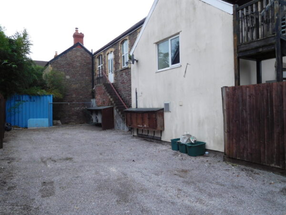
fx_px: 207
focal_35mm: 25
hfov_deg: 69.4
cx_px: 143
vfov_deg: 54.9
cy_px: 108
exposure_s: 1/40
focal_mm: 4.5
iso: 125
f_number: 3.4
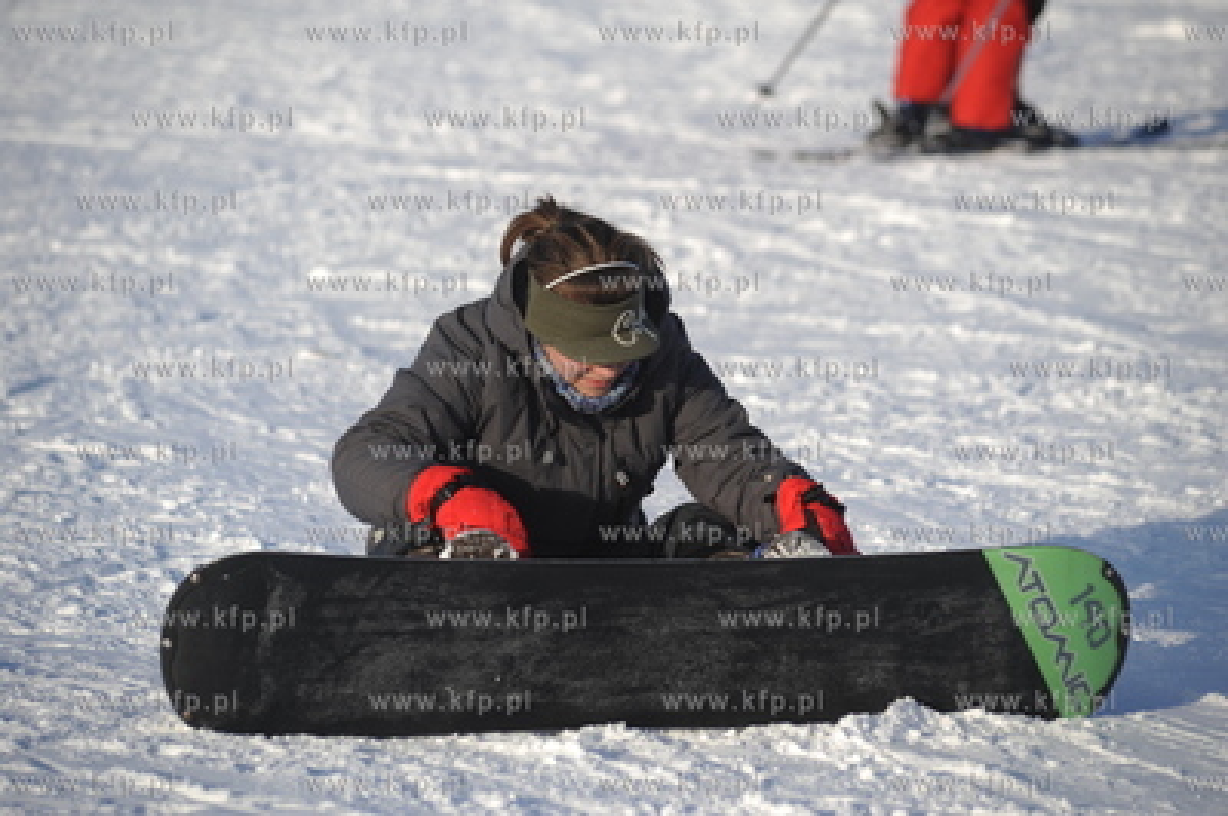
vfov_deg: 6.9
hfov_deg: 10.3
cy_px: 408
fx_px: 6816
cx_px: 614
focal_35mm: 200
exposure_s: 1/800
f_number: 5
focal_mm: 200
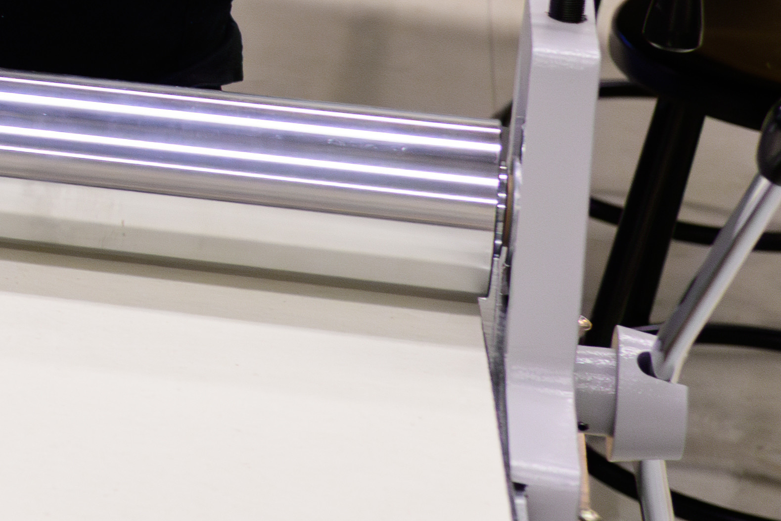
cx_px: -1088
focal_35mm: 183
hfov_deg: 9.9
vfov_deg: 7.3
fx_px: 3970
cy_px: -368
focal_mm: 35
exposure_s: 1/100
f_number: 5
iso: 1600
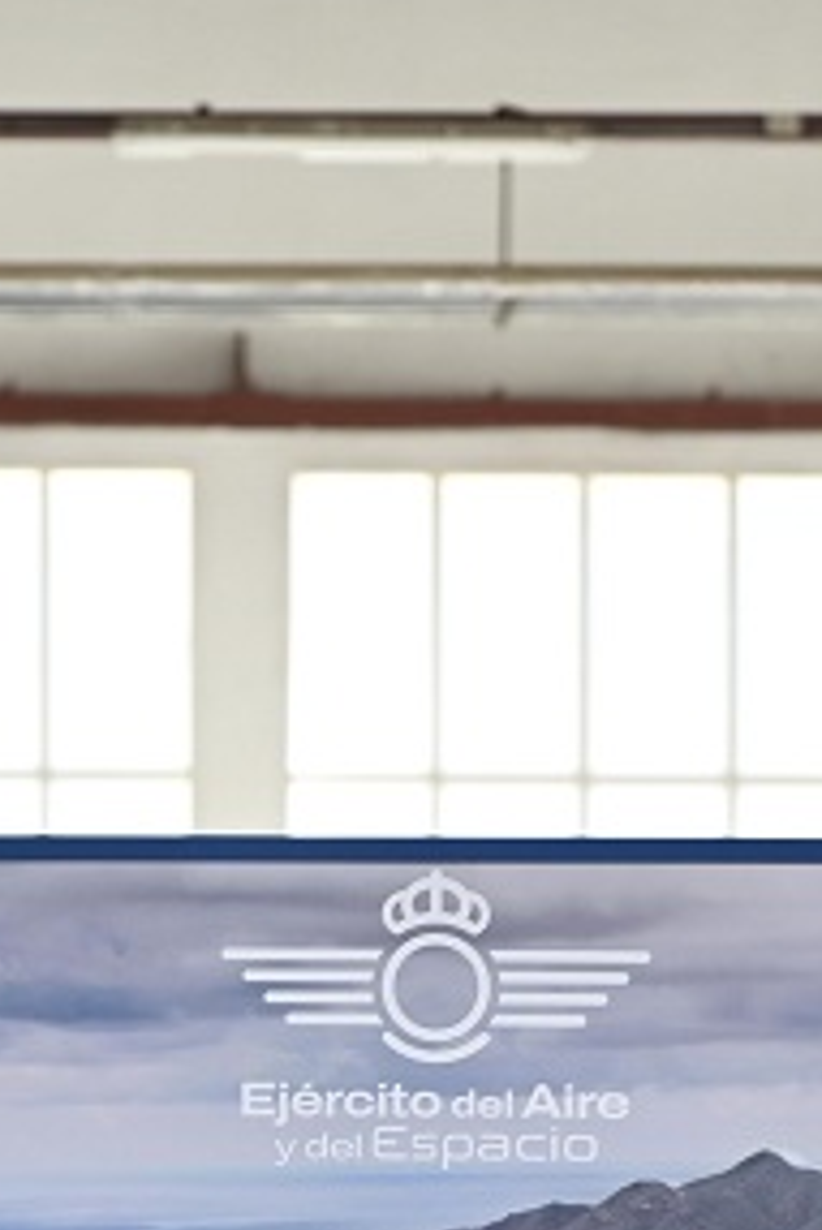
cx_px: -151
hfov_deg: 3.3
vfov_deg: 4.9
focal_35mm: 419
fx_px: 14332
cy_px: 1965
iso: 200
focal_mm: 120
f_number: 4
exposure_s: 1/160
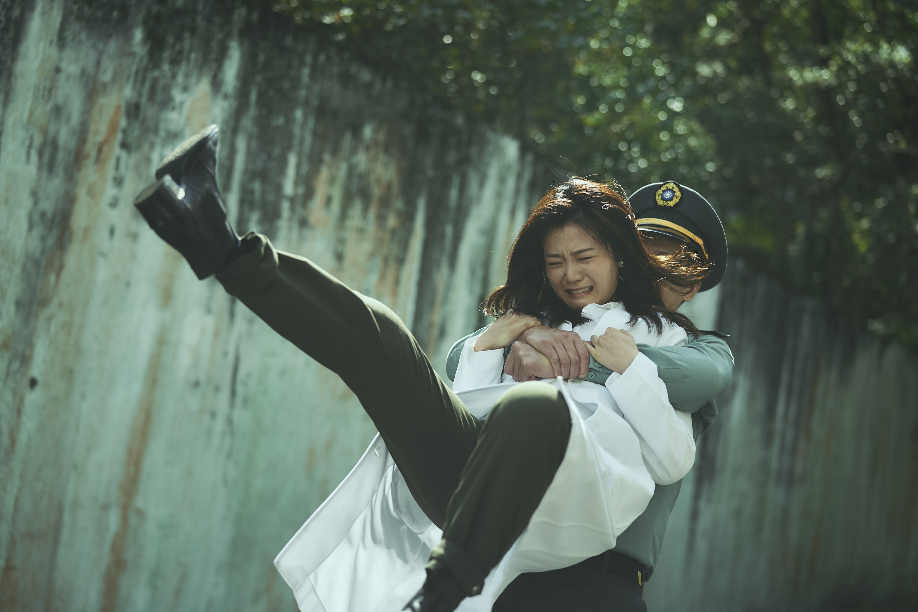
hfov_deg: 39.6
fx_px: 1275
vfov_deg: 27.0
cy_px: 306
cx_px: 459
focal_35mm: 50
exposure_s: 1/4000
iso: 160
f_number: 1.8
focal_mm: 50
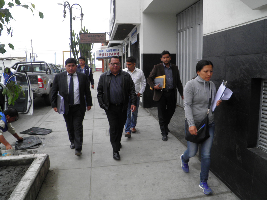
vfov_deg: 49.7
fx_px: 216
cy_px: 100
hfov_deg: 63.4
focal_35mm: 28
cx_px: 134
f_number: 5.7
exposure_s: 1/80
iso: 50
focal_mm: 4.9
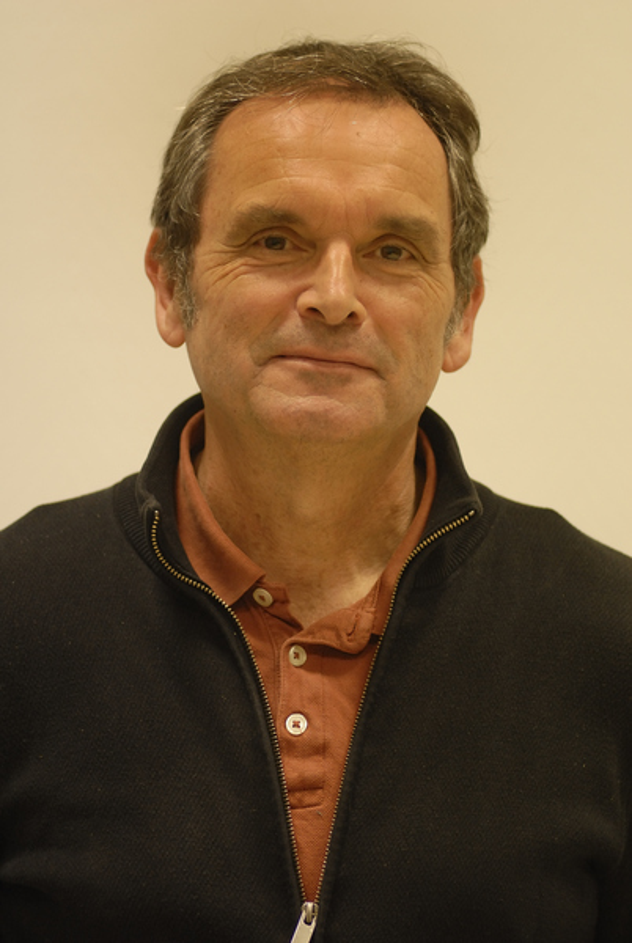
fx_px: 7085
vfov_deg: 7.6
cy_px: 472
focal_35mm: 270
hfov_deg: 5.1
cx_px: 316
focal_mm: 180
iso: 640
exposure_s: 1/60
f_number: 2.8
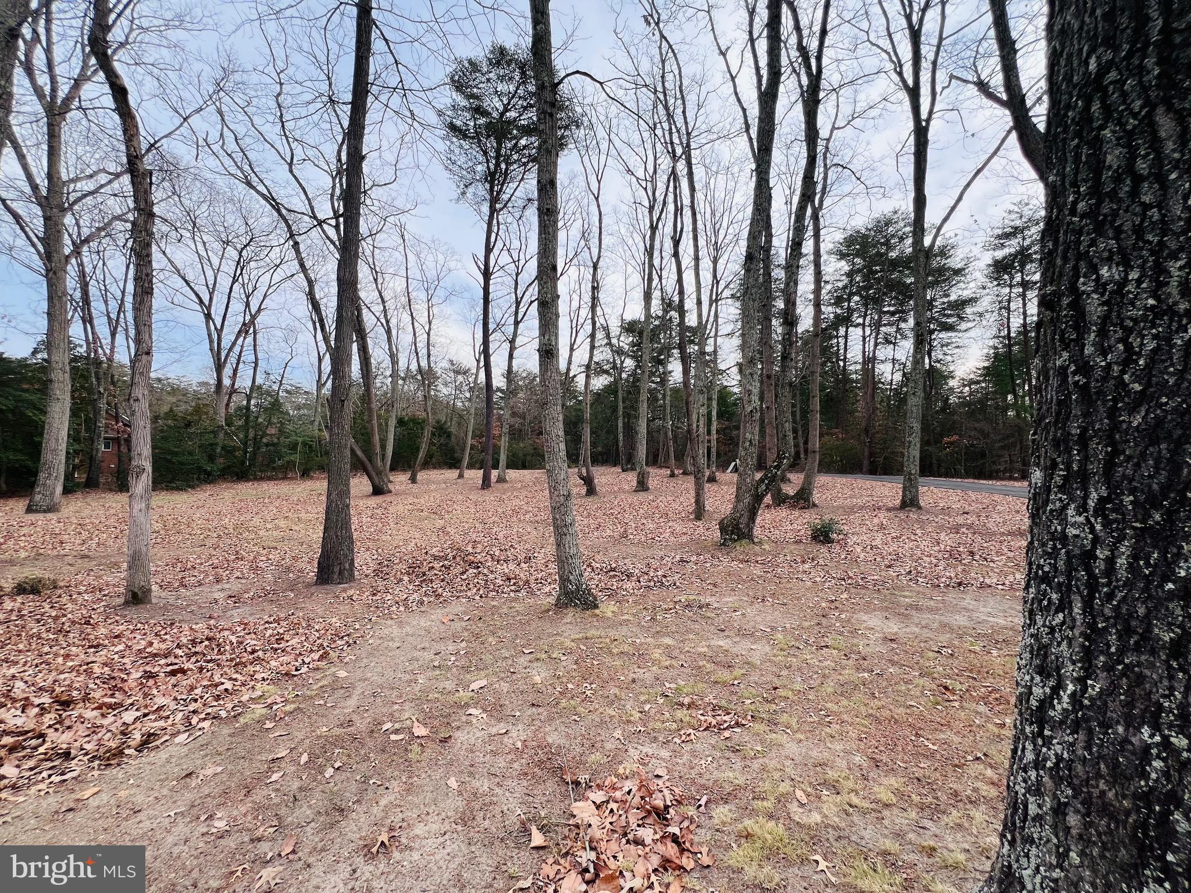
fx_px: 447
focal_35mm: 13
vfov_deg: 89.9
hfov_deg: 106.2
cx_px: 596
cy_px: 446
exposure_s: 1/481
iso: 32
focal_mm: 1.57
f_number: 1.8
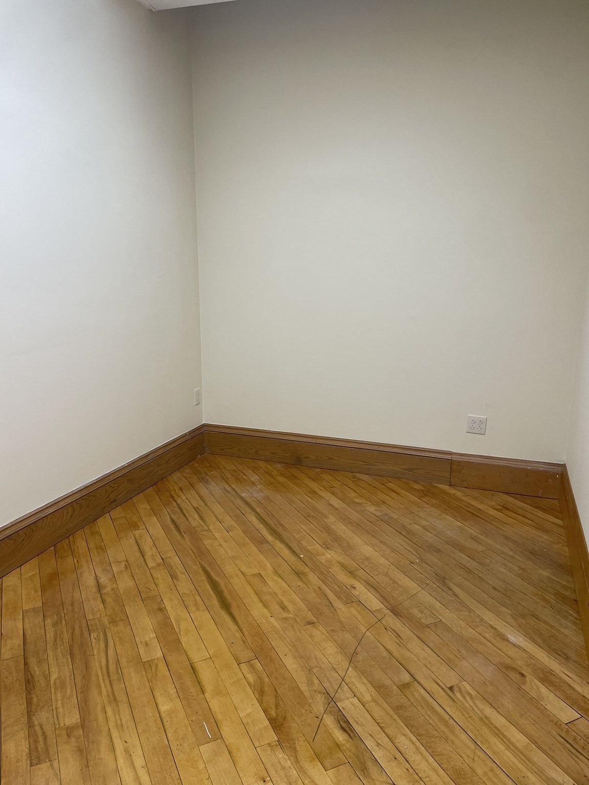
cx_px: 294
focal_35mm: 26
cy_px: 392
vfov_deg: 67.3
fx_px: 590
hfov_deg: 53.1
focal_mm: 4.2
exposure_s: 1/60
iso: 80
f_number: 1.6
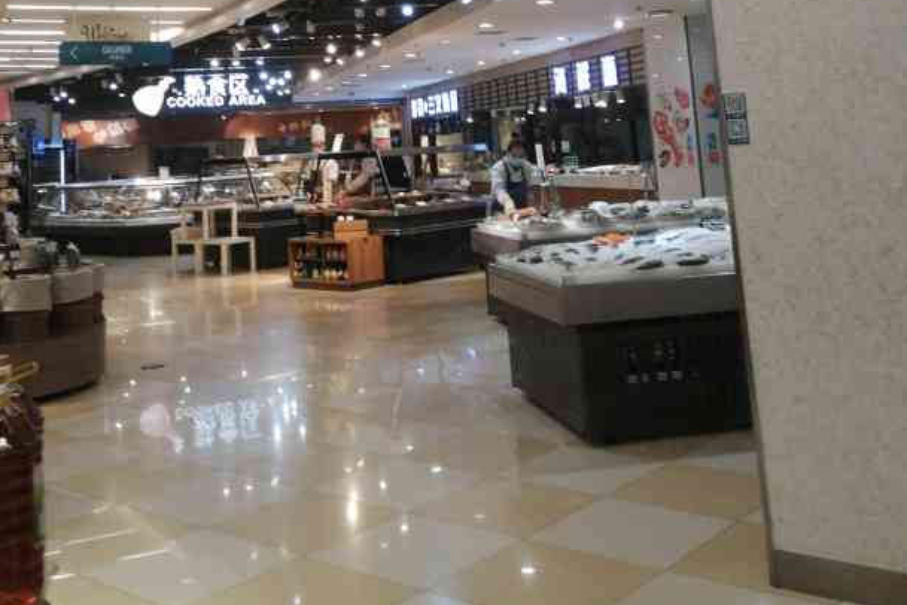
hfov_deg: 45.3
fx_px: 1083
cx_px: 399
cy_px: -42
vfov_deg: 28.6
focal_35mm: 43
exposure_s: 1/100
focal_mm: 3.96
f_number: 1.8
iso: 80
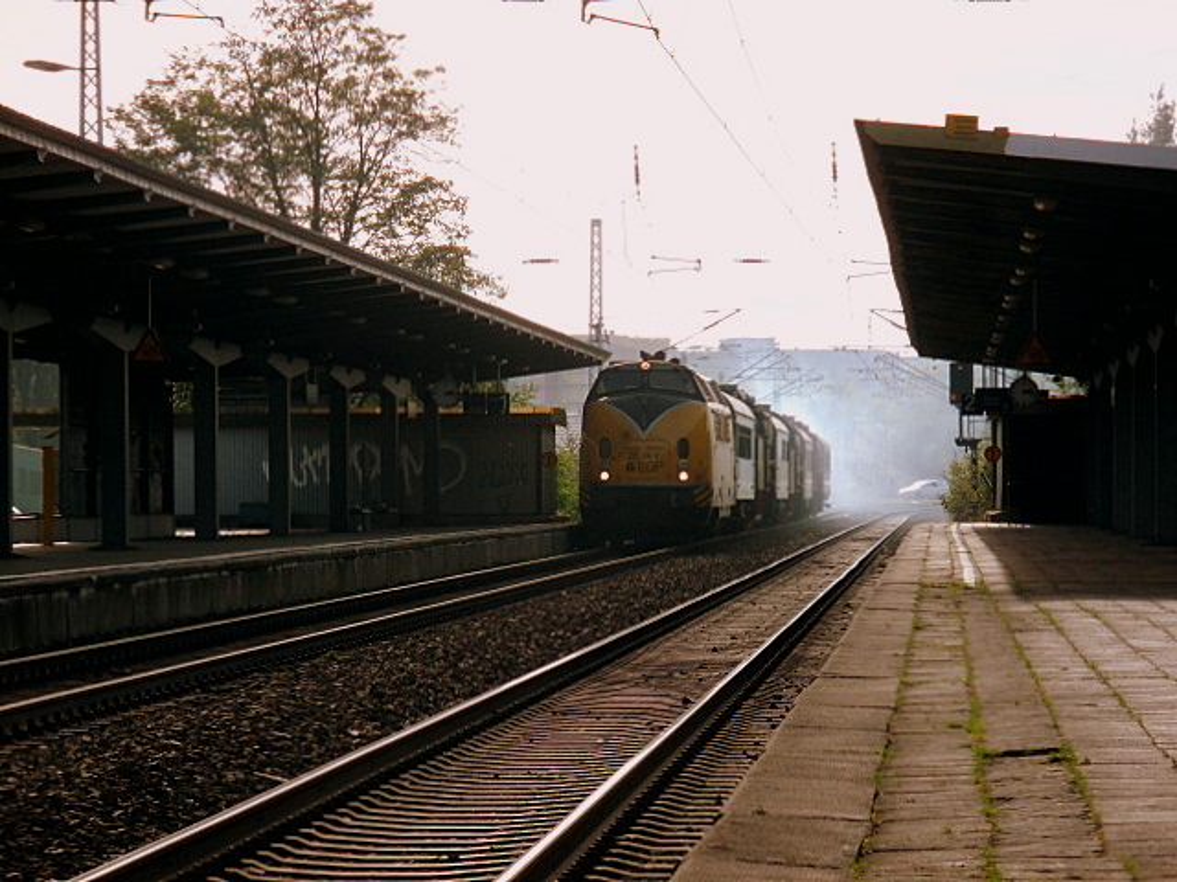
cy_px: 441
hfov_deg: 10.0
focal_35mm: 198
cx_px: 588
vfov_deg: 7.5
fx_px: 6732
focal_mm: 35.2
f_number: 5.9
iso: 100
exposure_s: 1/412
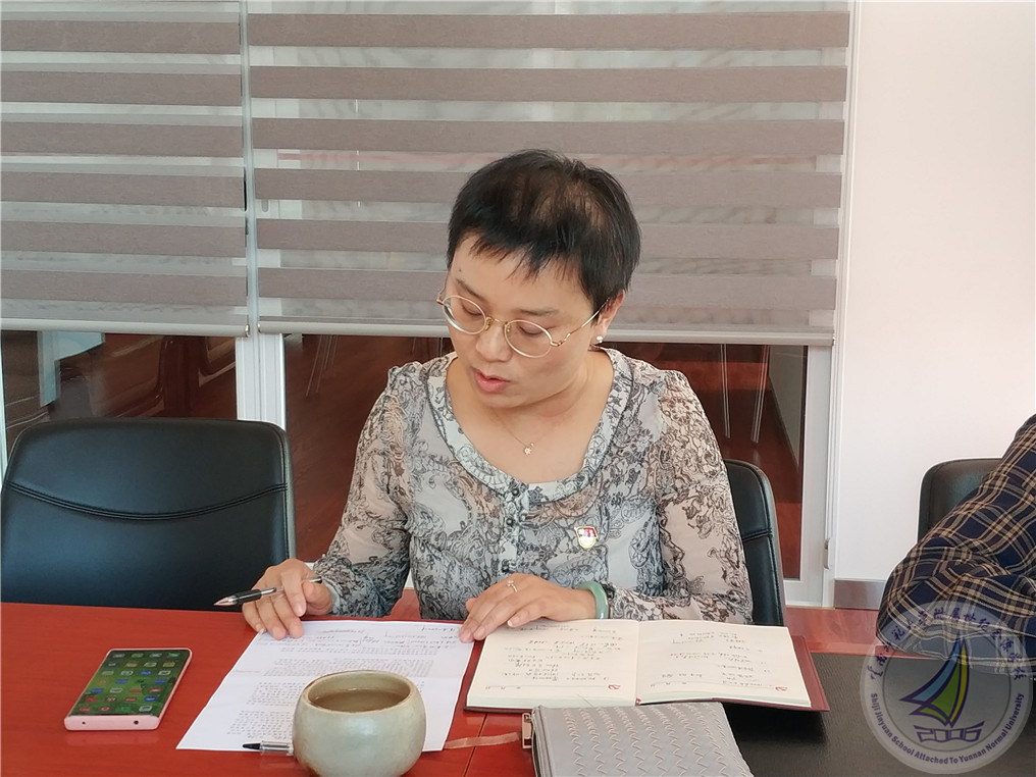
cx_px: 518
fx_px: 958
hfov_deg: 56.8
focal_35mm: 32
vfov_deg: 44.2
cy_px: 388
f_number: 2
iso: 134
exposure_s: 1/50
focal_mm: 4.5
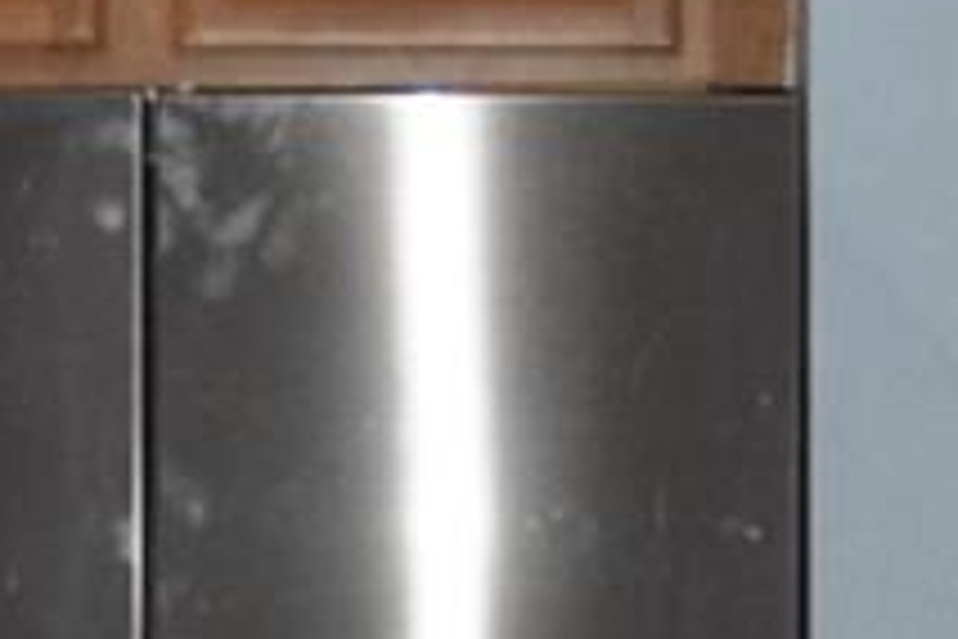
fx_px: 5402
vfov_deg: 6.7
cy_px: 976
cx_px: 418
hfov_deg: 10.1
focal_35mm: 203
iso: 200
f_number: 3.5
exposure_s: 1/60
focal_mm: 18
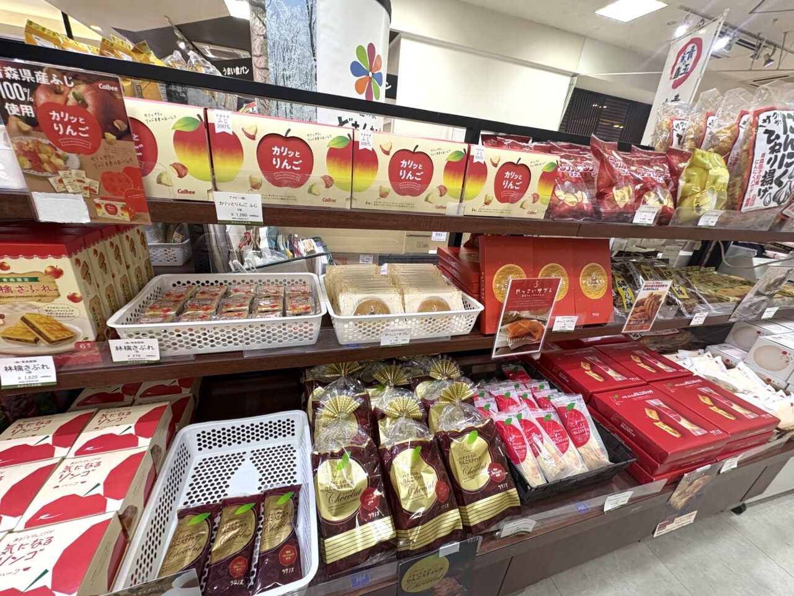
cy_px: 298
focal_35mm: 14
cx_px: 397
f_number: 2.2
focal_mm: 2.22
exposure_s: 1/100
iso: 200
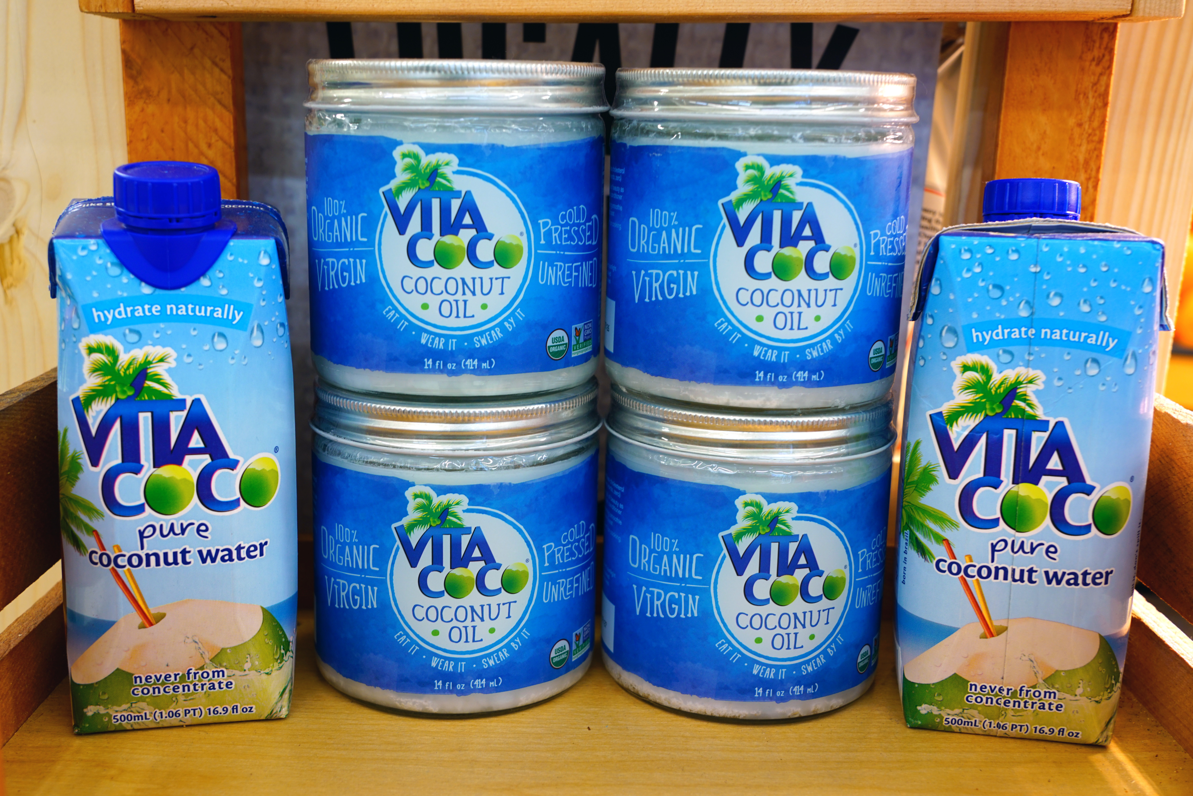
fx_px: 1326
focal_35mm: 40
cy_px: 398
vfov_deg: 33.4
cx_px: 596
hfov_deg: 48.5
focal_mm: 40
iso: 250
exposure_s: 1/6
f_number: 7.1
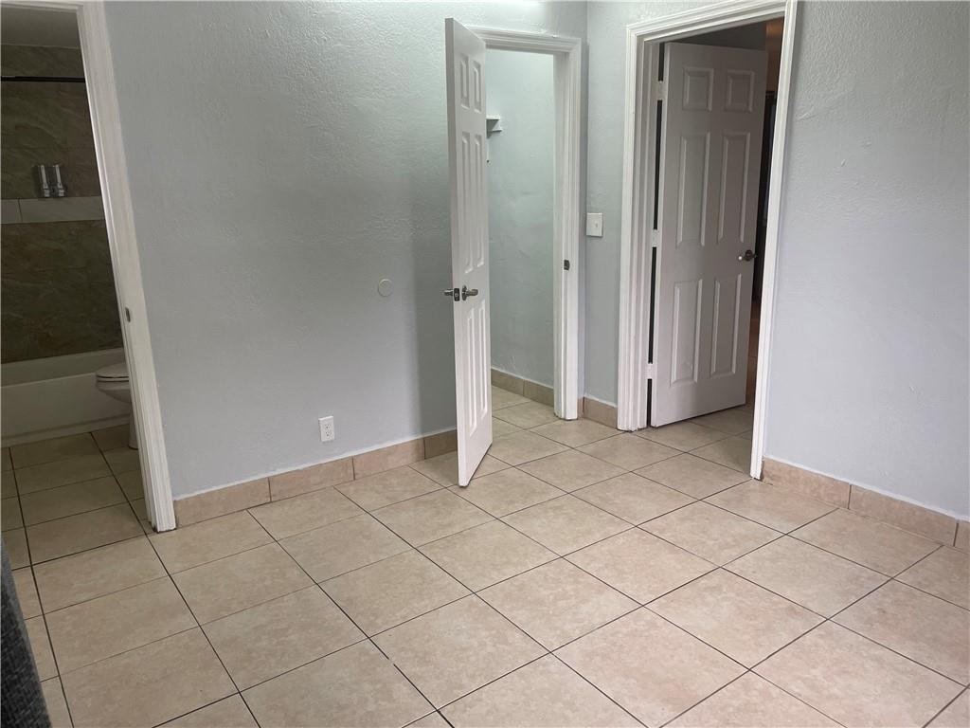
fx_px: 729
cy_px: 364
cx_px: 485
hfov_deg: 67.3
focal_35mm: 26
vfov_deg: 53.1
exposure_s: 1/120
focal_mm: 4.2
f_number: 1.6
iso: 100
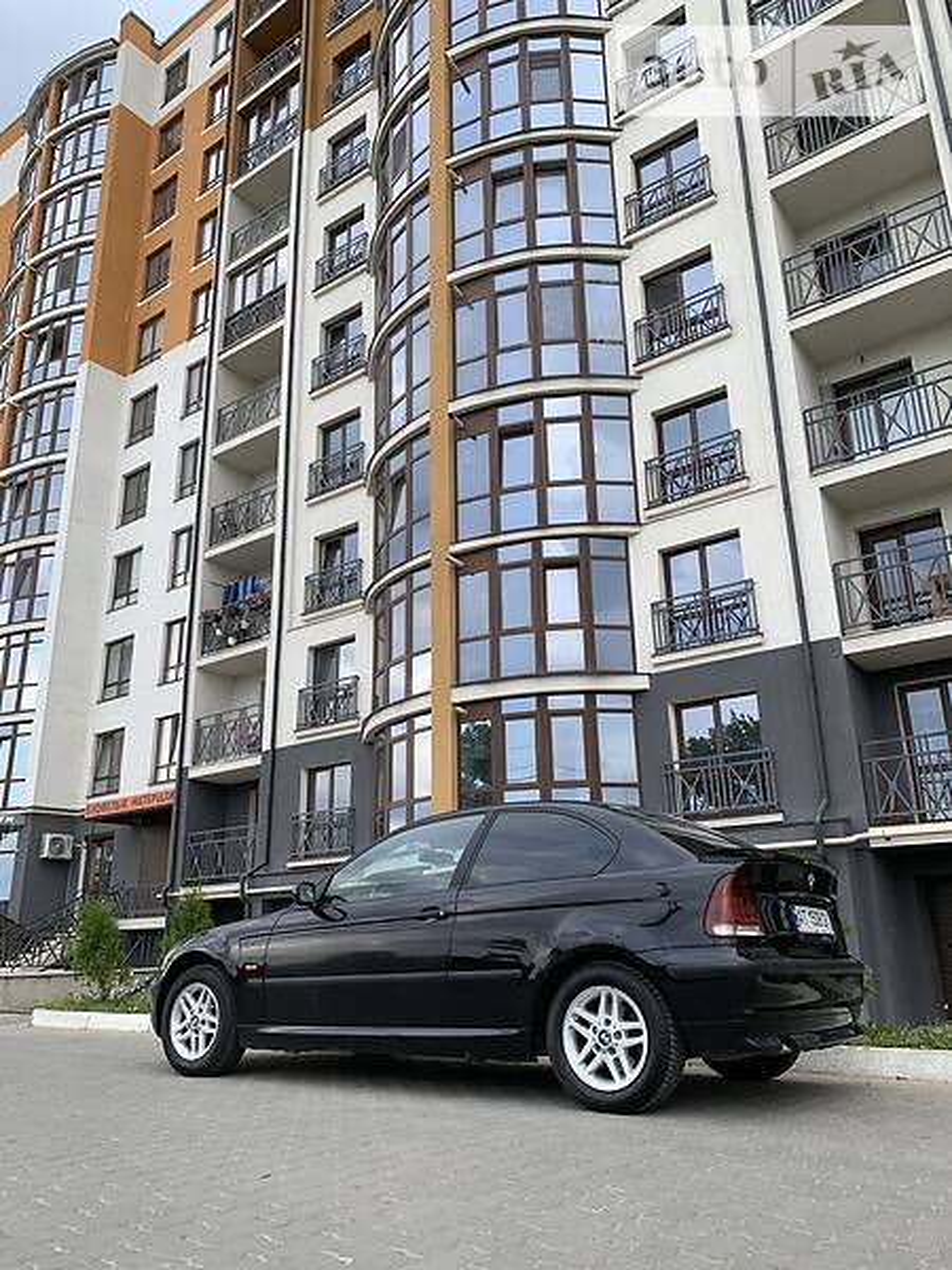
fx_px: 953
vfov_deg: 67.3
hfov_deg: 53.1
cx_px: 476
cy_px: 635
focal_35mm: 26
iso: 25
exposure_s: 1/452
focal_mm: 4.2
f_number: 1.8
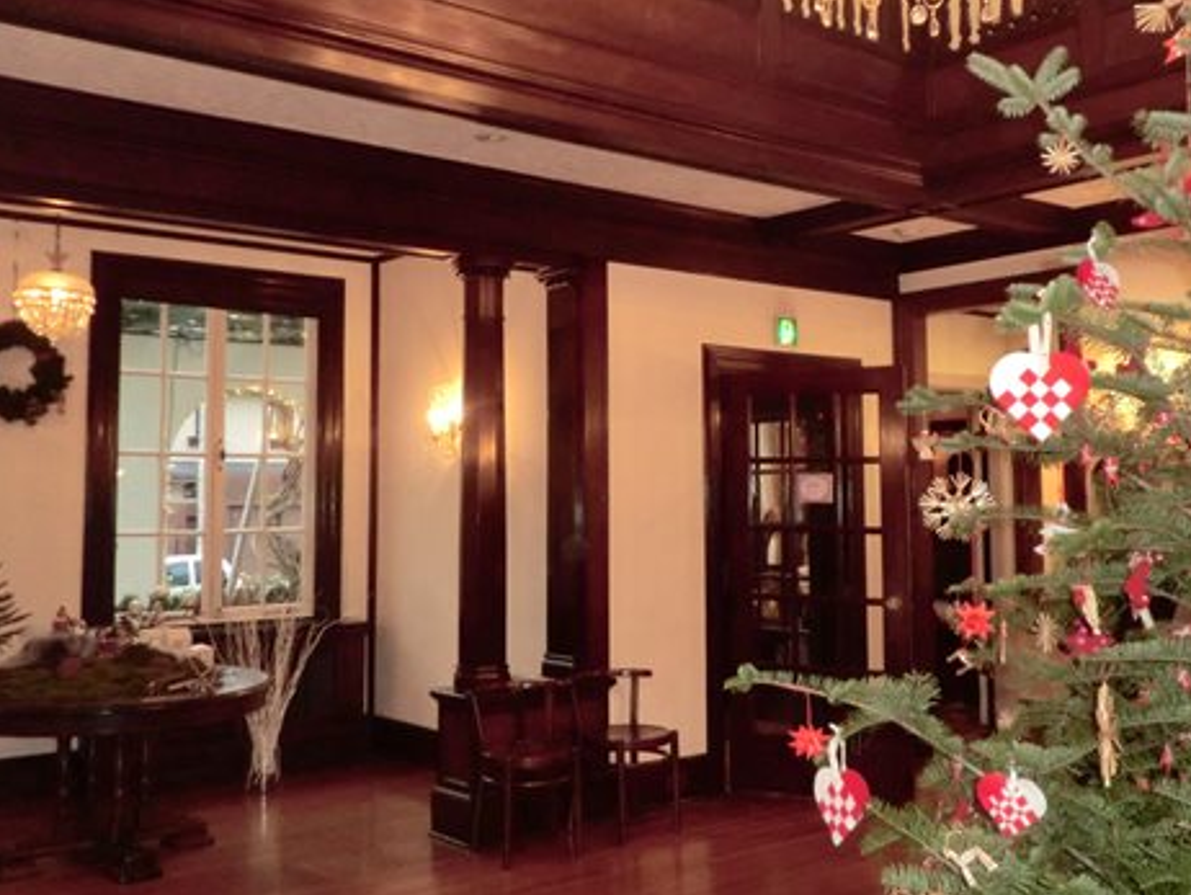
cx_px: 655
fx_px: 1239
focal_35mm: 36
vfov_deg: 39.7
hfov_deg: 51.2
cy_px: 410
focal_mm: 4.7
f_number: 2.8
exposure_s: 1/60
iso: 400
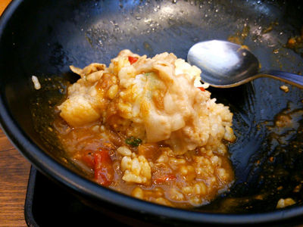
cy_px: 114
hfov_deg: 60.0
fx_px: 263
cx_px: 152
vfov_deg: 46.8
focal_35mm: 30
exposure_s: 1/21
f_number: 1.94
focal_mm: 4.06
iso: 160
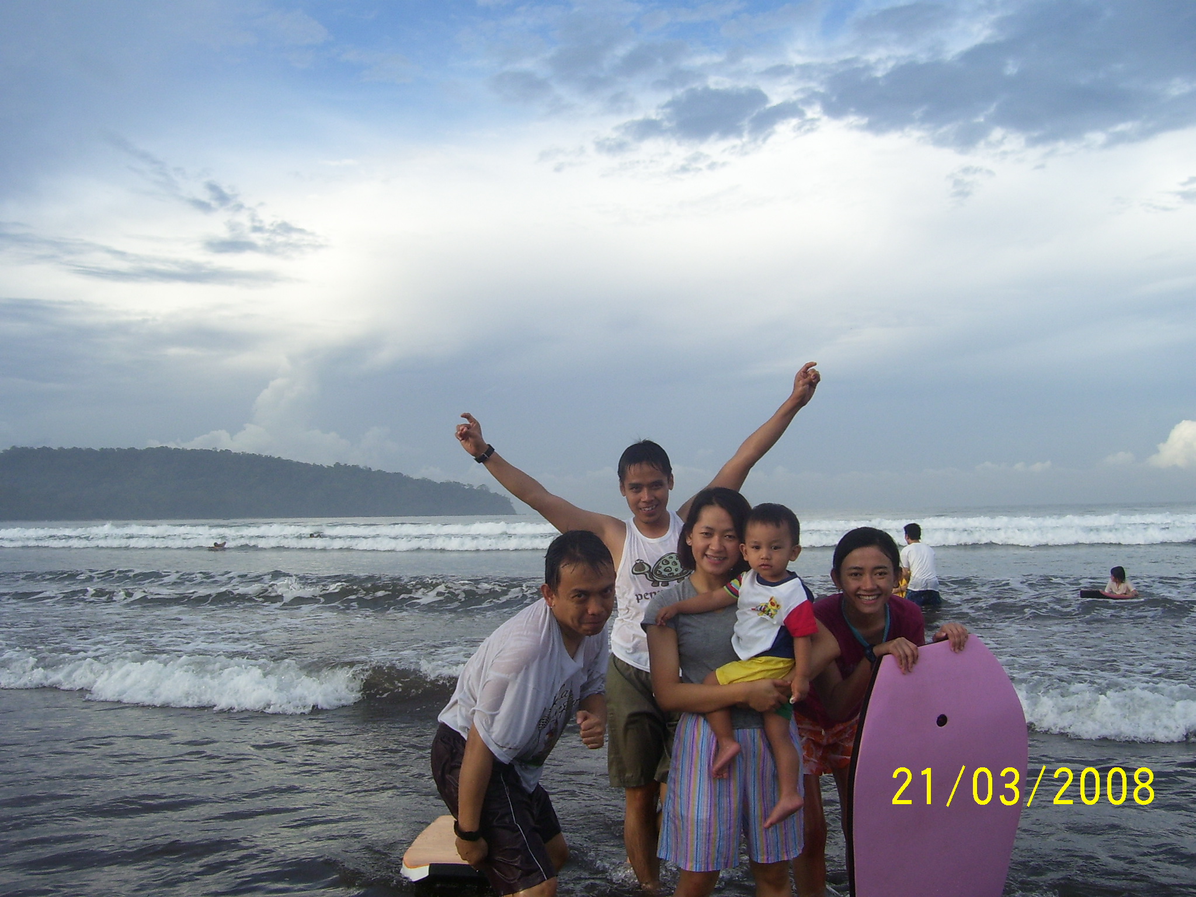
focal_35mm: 34
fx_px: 1175
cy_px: 448
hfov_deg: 54.0
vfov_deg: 41.8
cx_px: 598
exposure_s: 1/250
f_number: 4.8
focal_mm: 5.6
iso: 80
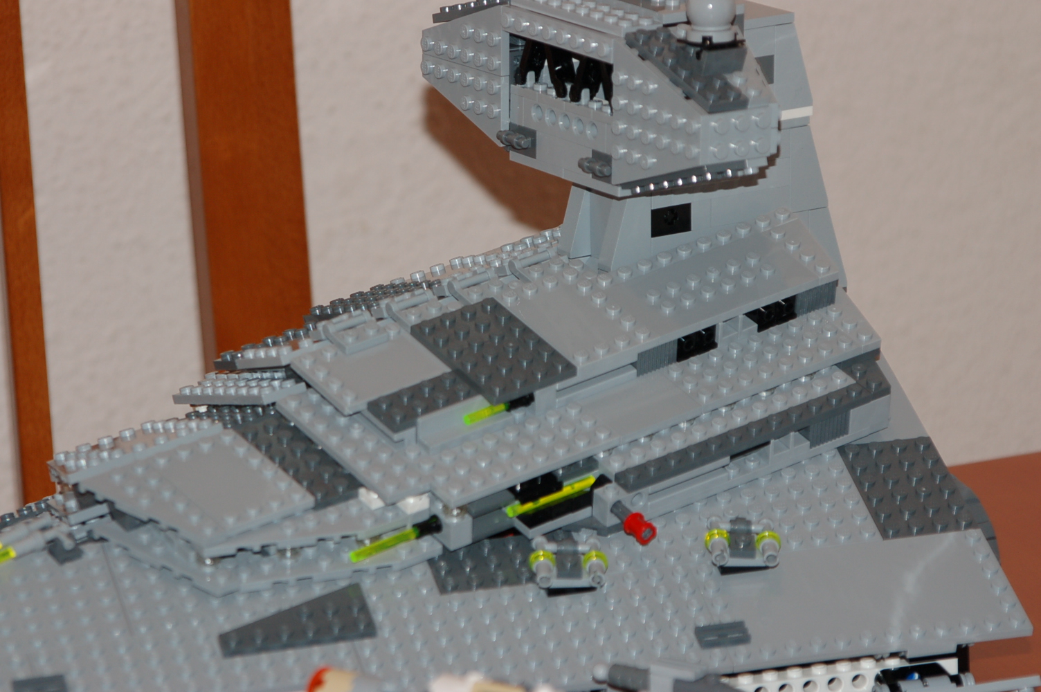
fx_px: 5200
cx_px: 520
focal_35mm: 180
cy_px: 346
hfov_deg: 11.4
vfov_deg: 7.6
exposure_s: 1/60
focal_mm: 120
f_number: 6
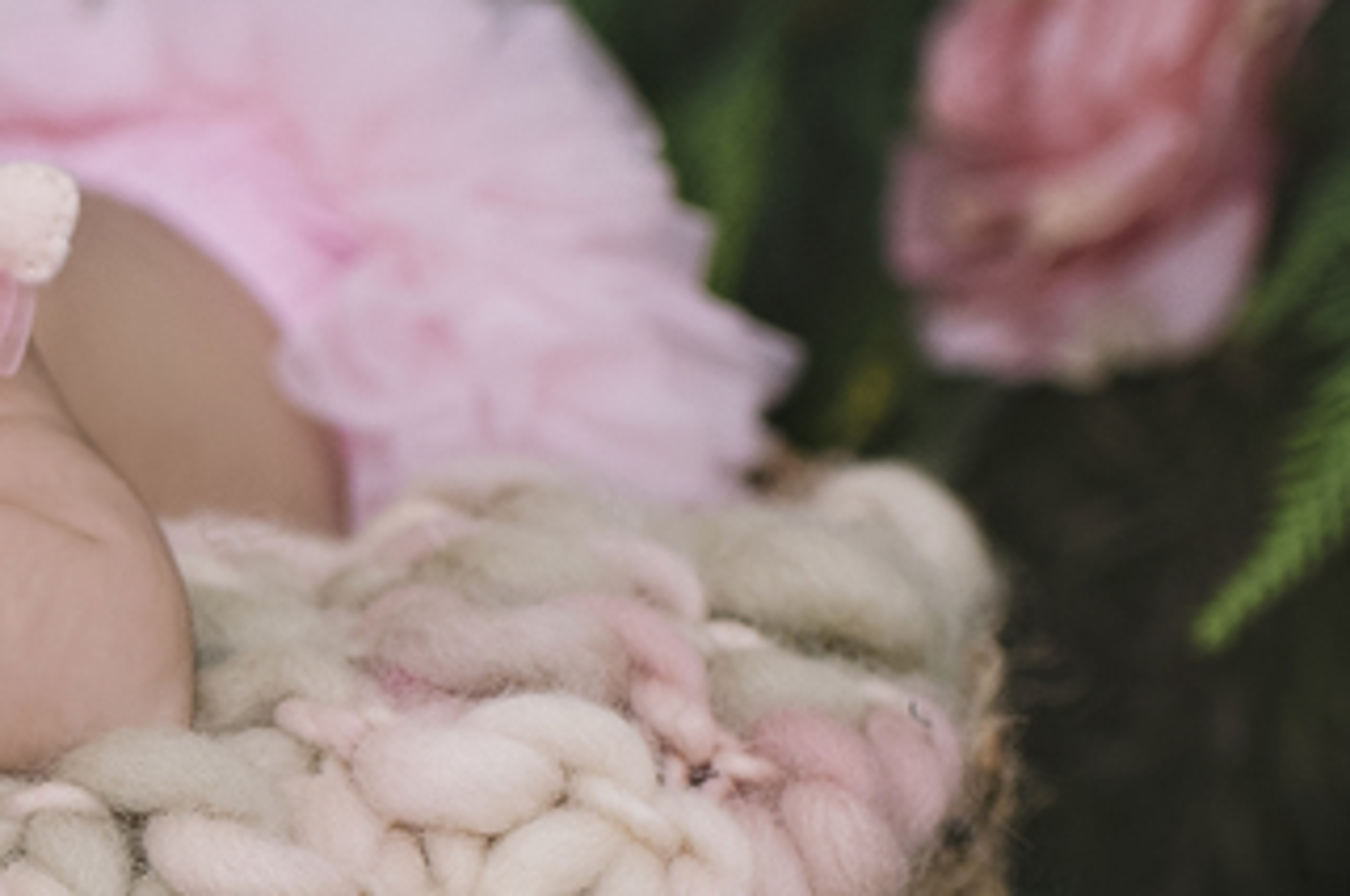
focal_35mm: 131
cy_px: 648
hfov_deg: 14.9
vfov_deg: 10.4
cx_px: -484
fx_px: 4905
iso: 400
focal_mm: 35
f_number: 2.2
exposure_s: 1/200
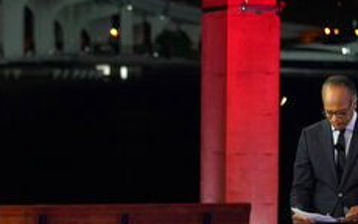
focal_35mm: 318
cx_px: -3
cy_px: 186
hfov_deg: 6.6
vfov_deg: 4.1
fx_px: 3104
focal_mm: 140
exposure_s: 1/100
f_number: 5.6
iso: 4000
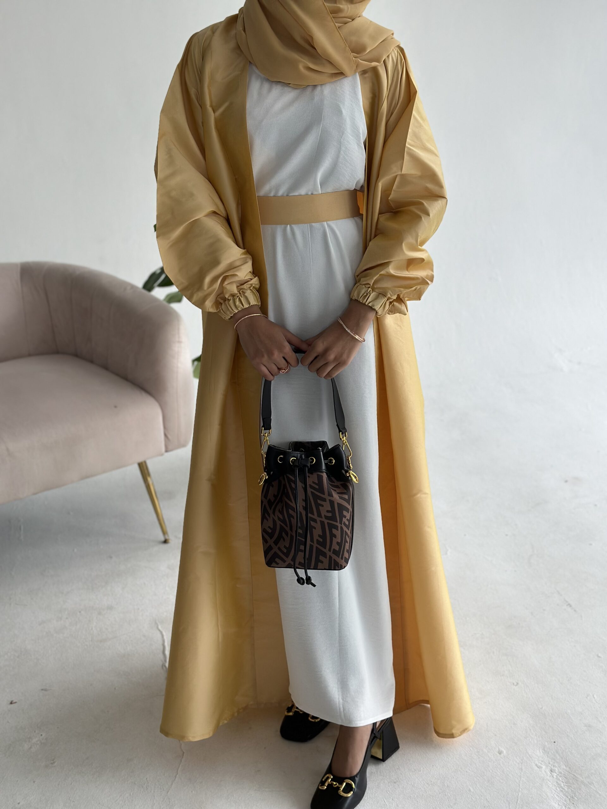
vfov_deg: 39.7
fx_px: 1122
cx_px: 304
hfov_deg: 30.3
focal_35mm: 48
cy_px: 404
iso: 80
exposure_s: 1/411
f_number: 1.78
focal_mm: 6.86
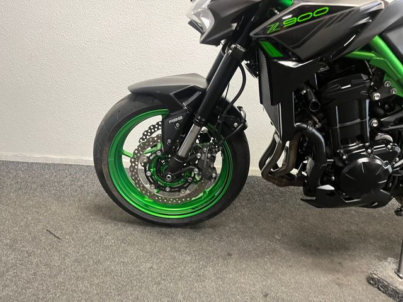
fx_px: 303
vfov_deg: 53.1
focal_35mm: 26
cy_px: 151
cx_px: 202
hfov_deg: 67.3
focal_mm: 5.1
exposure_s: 1/50
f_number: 1.6
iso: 250
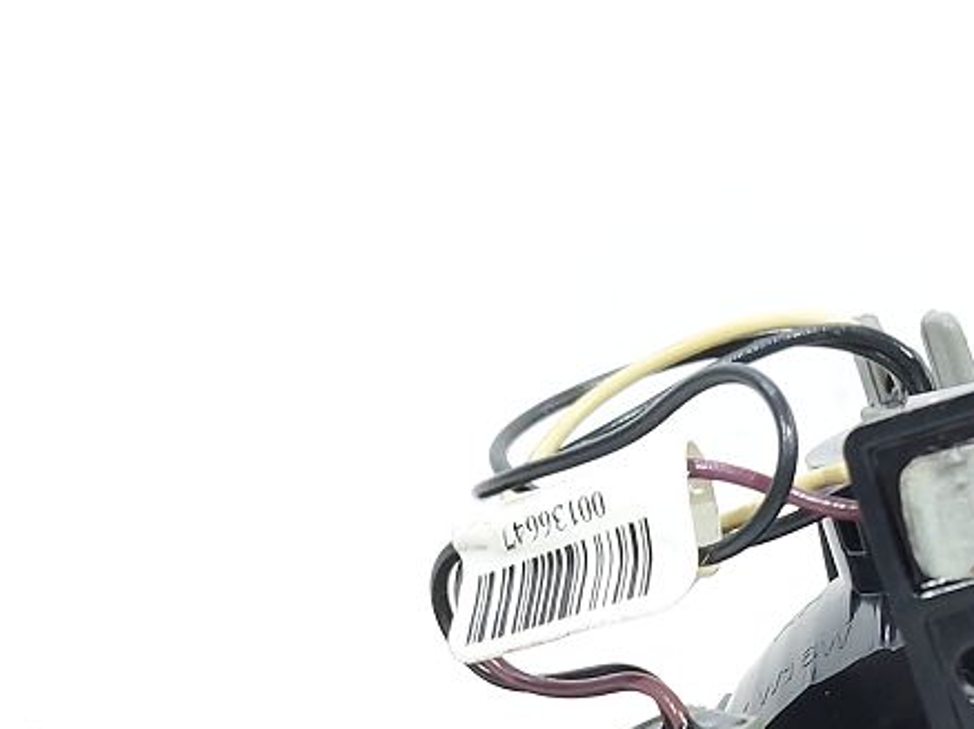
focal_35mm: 76
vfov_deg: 18.6
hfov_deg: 24.1
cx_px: 1051
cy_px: 807
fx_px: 2137
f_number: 1.8
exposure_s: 1/50
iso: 125
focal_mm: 5.23
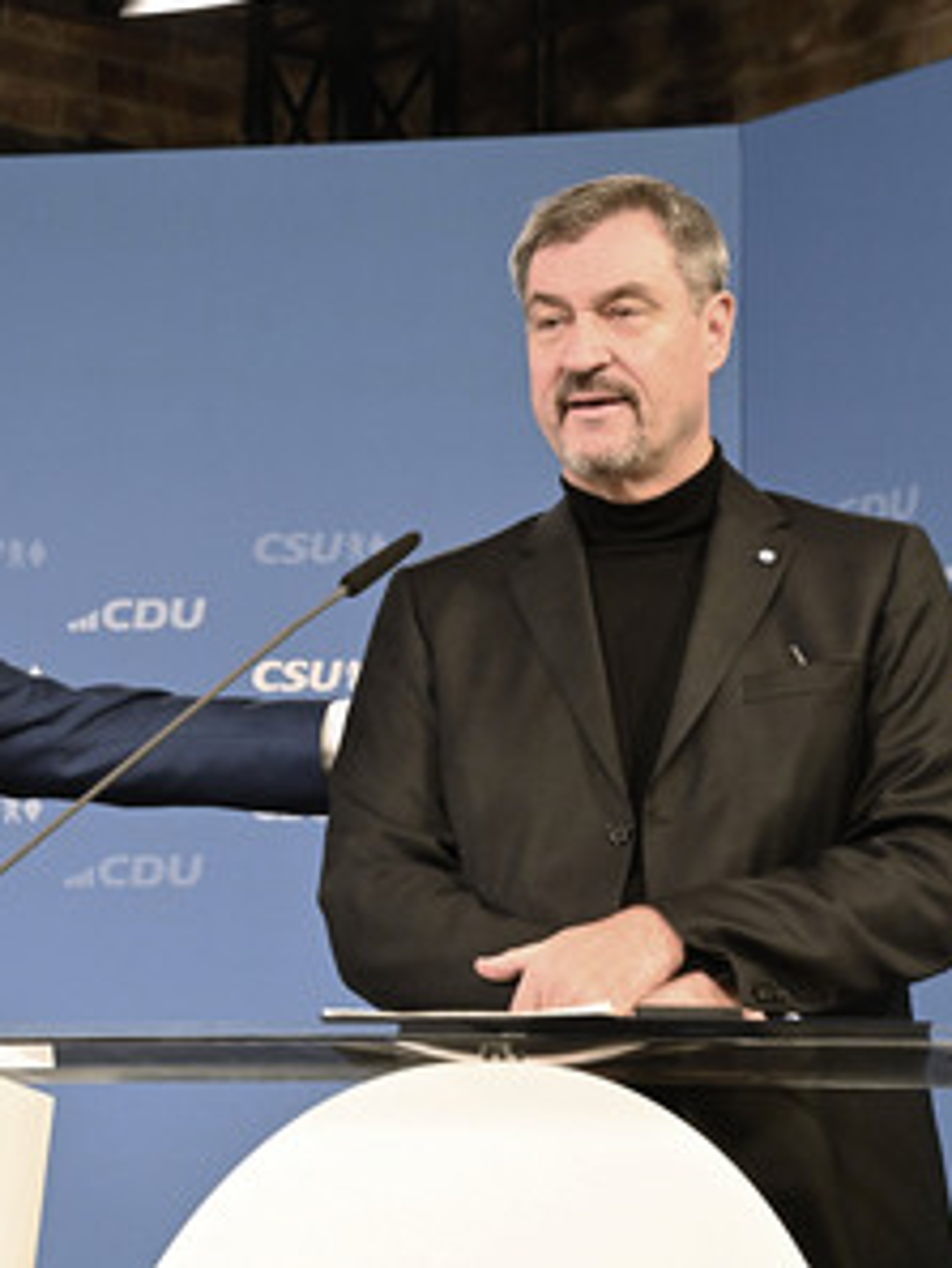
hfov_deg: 11.9
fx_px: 4544
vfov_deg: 15.9
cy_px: 632
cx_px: 134
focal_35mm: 124
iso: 8000
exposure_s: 1/200
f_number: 6.3
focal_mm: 85
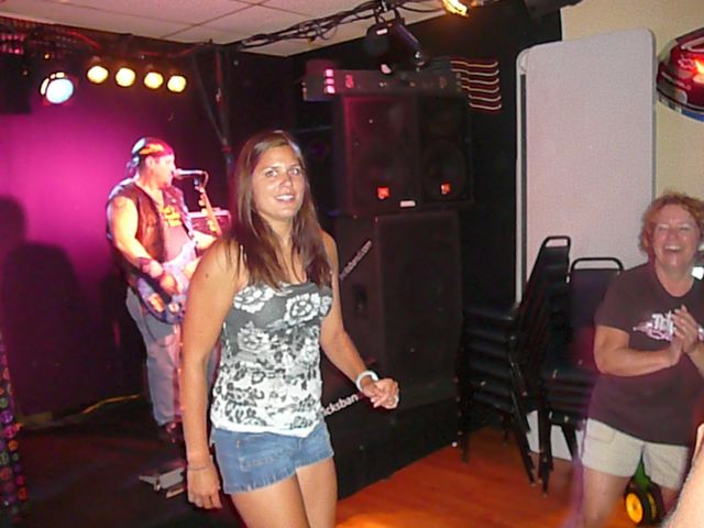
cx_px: 352
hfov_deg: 52.6
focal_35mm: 35
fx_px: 712
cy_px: 264
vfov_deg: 40.7
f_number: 2.8
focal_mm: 5.2
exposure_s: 1/10
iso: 800
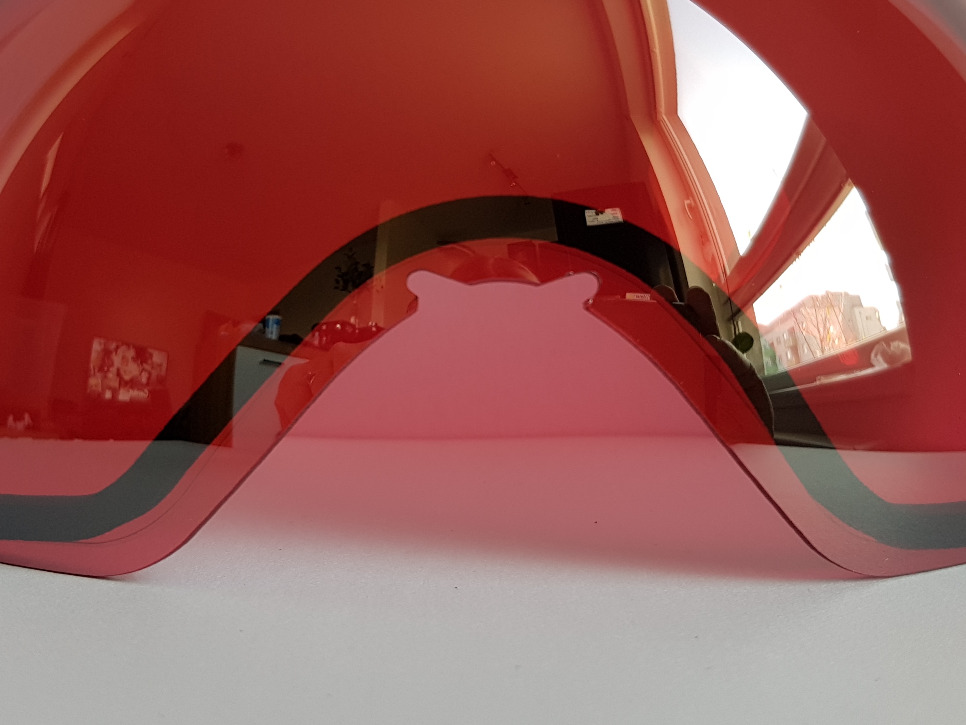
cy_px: 243
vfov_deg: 32.6
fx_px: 1228
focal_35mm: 44
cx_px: 475
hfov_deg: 42.9
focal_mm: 4.2
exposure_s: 1/120
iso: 64
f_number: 1.7
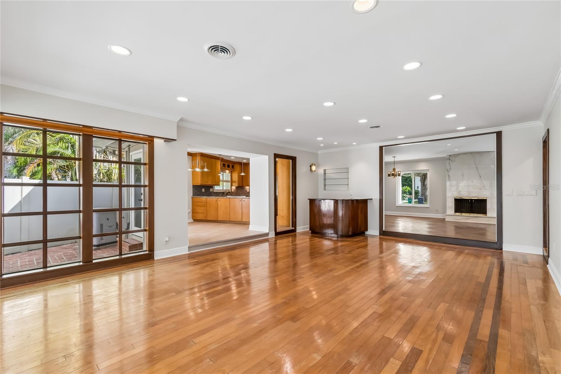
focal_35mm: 15
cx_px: 280
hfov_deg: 100.4
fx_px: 234
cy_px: 187
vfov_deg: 77.3
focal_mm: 10
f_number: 7.1
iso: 100
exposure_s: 1/20
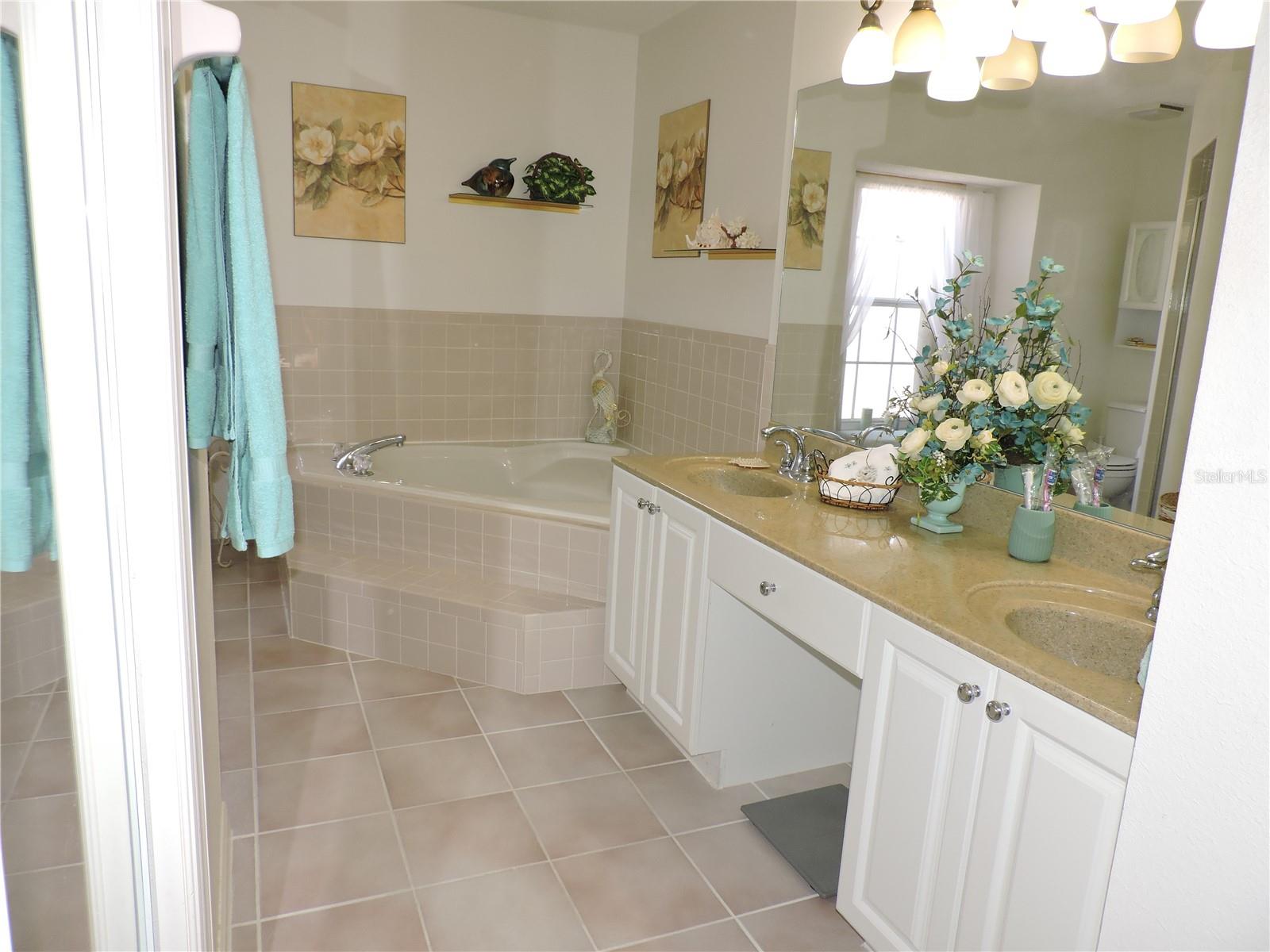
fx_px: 881
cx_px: 635
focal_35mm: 24
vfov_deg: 56.8
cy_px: 476
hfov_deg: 71.6
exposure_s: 1/30
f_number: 3
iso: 200
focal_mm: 4.3
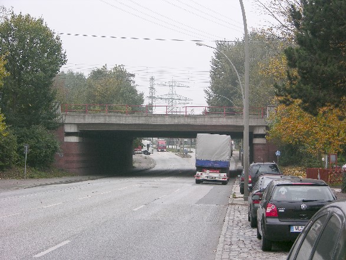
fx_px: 879
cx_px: 173
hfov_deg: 22.3
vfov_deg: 16.8
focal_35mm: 88
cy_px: 130
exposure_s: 1/28
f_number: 3.5
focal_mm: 22.3
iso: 50
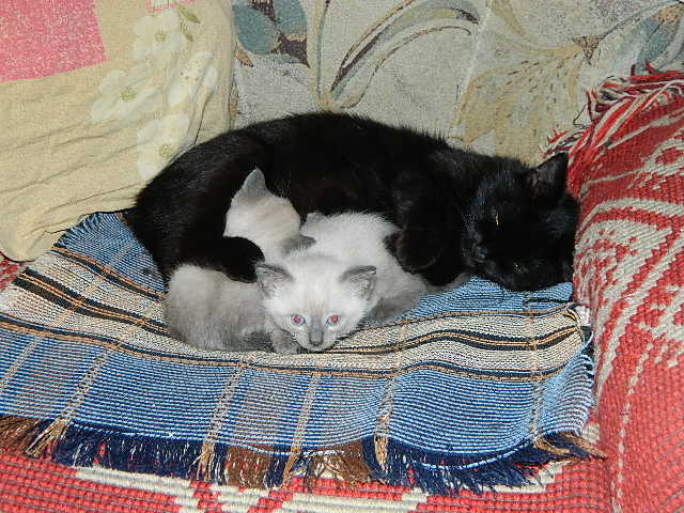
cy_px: 256
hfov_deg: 40.4
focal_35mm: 47
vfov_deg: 30.9
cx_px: 342
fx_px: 929
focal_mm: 8.4
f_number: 3.6
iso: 200
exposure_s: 1/50
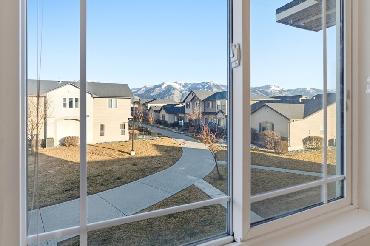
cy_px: 109
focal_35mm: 20
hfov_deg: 83.9
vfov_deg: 61.7
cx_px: 176
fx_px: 205
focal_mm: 17
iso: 800
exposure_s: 1/8000
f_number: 8
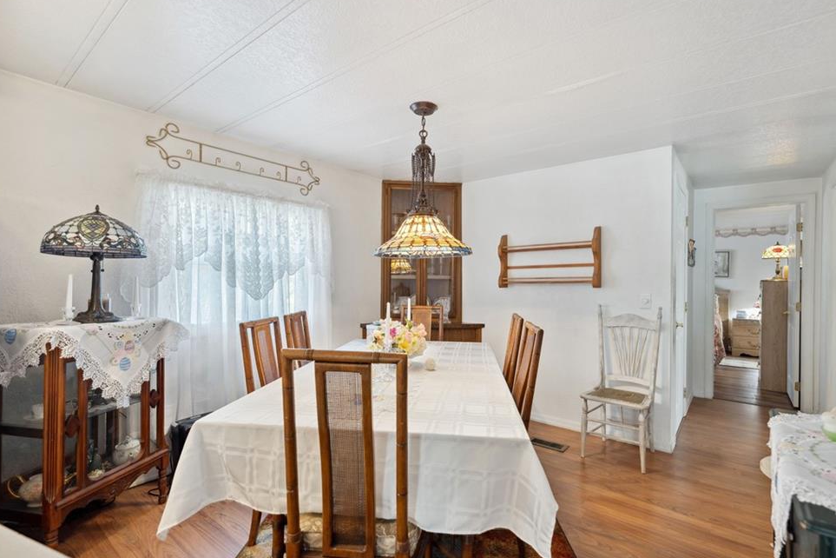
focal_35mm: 17
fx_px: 395
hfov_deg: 93.2
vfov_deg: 70.4
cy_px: 284
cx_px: 433
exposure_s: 1/30
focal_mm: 16
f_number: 2.8
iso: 160
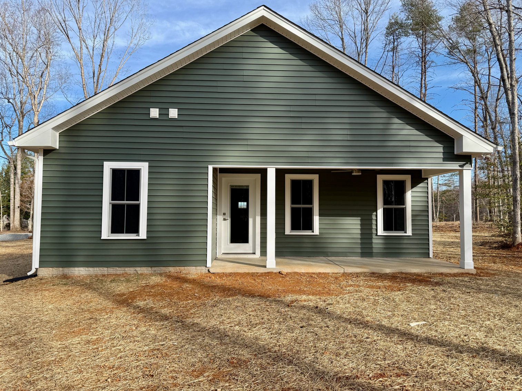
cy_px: 196
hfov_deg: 71.6
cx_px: 261
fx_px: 362
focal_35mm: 24
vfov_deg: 56.8
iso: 80
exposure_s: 1/1812
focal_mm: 6.76
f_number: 1.78
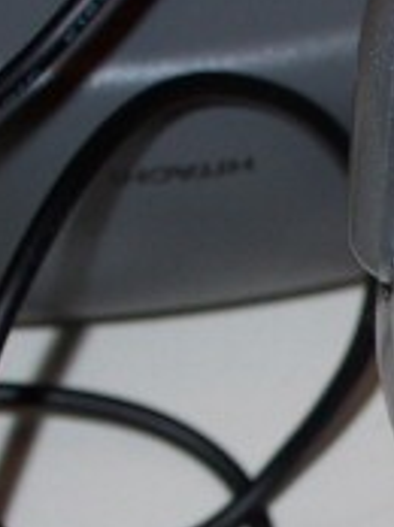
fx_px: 4047
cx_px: 615
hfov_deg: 5.5
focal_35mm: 266
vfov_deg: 7.4
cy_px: 497
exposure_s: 1/60
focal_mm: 12.3
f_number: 4
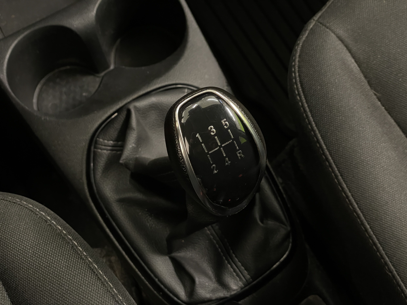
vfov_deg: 28.0
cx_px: 204
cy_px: 152
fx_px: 611
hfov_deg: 36.8
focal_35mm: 52
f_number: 2
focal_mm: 6
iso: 640
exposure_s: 1/33
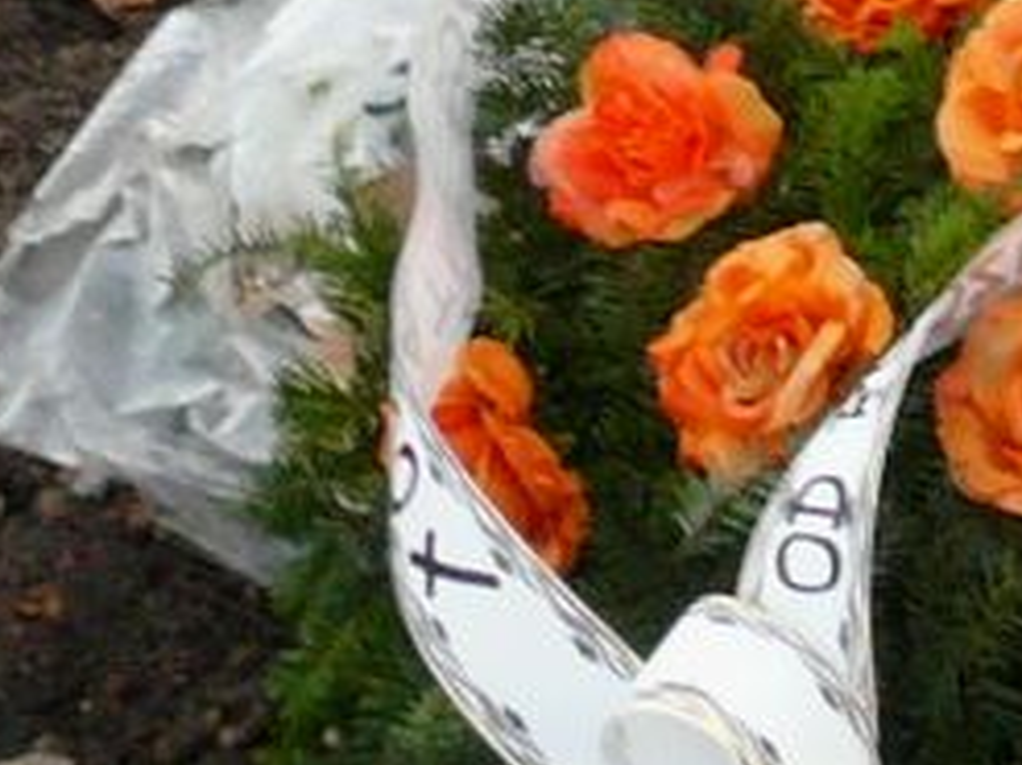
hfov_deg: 11.0
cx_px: 1754
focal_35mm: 170
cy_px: -796
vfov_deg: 8.3
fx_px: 5017
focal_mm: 4.6
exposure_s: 1/30
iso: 100
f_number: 2.8
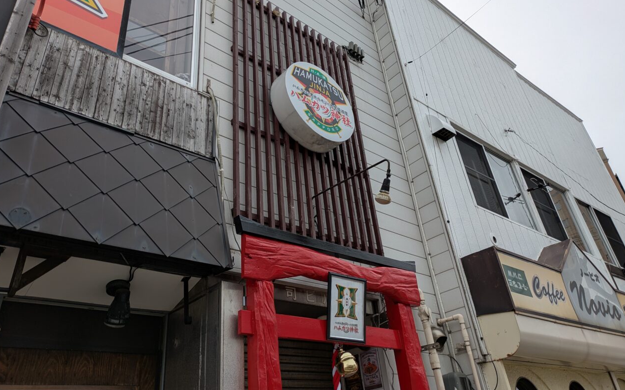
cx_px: 313
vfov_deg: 45.8
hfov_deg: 68.4
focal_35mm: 27
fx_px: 460
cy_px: 162
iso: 48
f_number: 1.89
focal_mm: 5.43
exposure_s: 1/2959
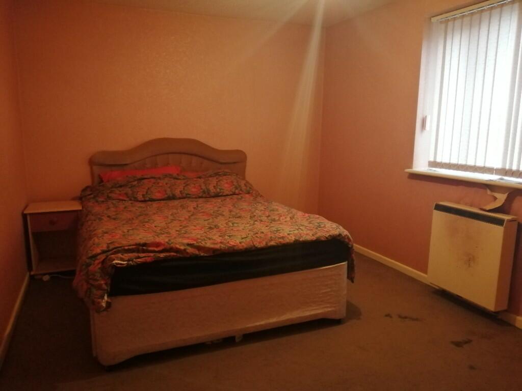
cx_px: 261
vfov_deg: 53.1
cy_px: 196
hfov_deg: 67.3
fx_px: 392
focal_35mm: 26
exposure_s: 1/100
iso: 640
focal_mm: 3.6
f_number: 1.8
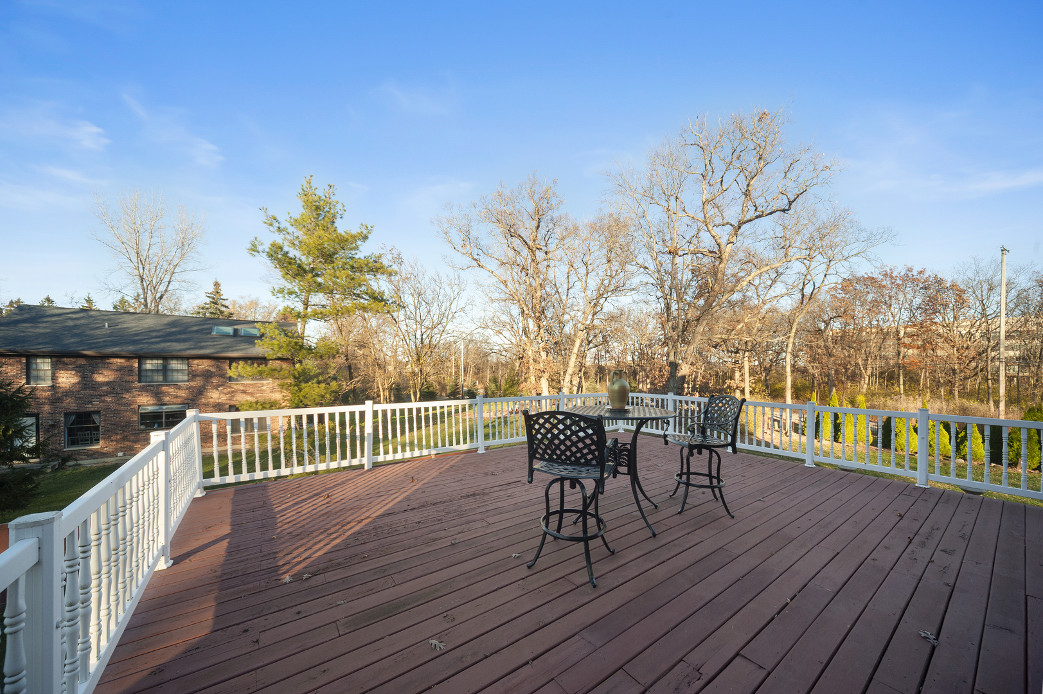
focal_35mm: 12
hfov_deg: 112.7
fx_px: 347
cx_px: 522
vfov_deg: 89.9
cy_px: 347
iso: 400
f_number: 8
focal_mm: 12
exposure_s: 1/200
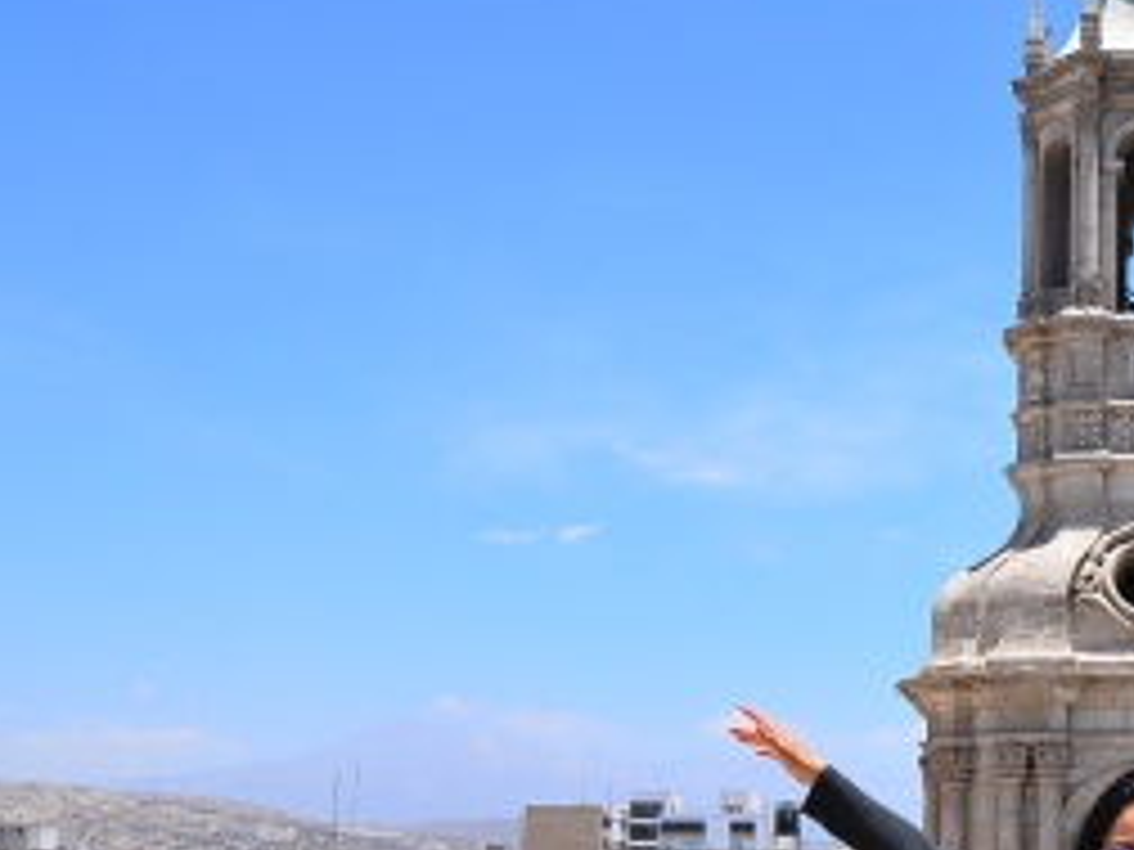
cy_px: 490
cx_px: 1188
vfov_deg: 23.5
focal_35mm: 62
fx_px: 2038
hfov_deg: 28.7
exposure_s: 1/500
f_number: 5.6
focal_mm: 17
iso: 100
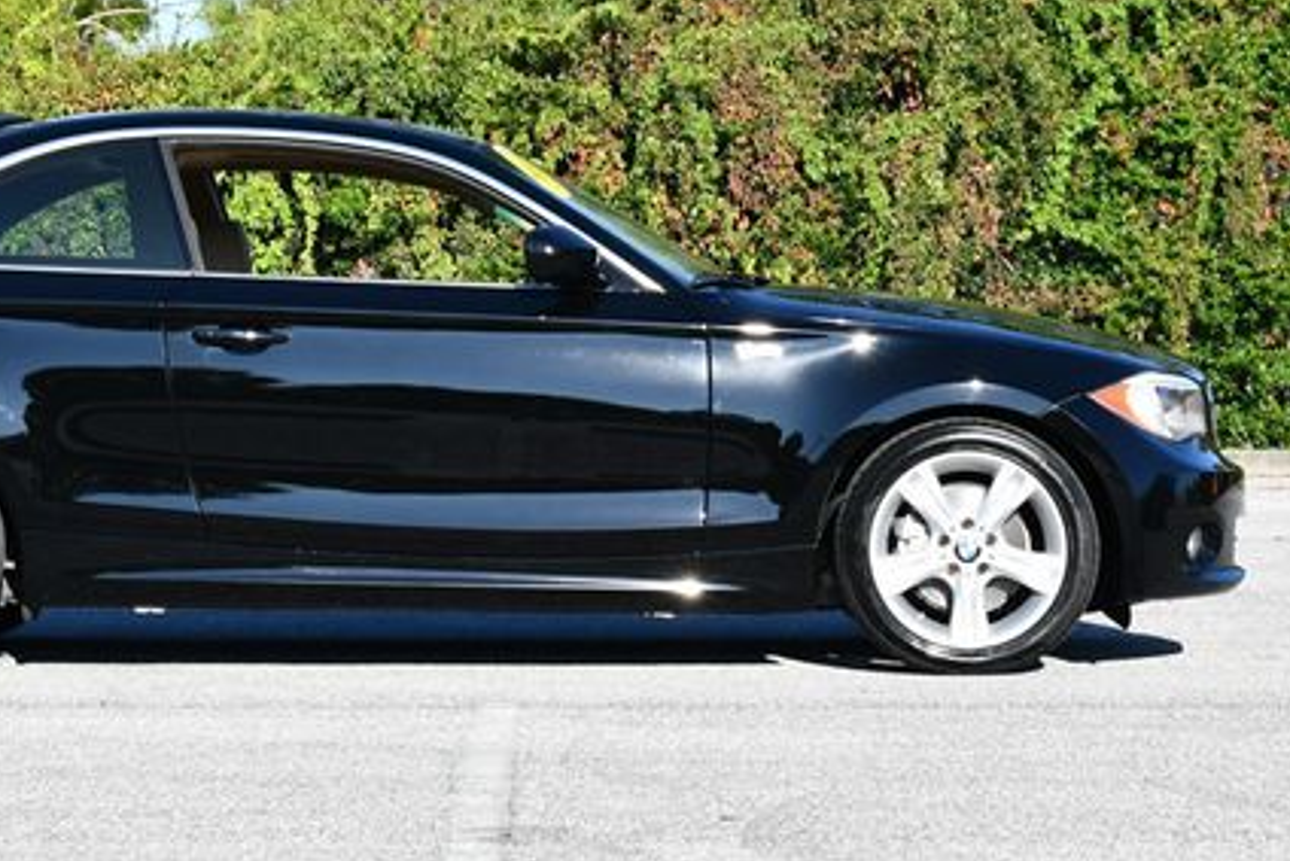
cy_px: 228
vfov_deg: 10.1
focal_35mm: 136
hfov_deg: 15.0
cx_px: 389
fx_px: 4875
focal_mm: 45
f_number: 8
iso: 140
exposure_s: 1/250
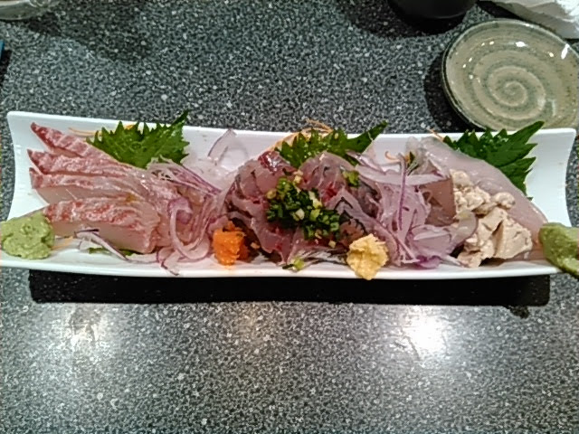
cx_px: 290
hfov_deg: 60.0
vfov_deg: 46.8
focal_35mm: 30
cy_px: 217
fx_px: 502
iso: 128
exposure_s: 1/15.1
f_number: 2.4
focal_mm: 4
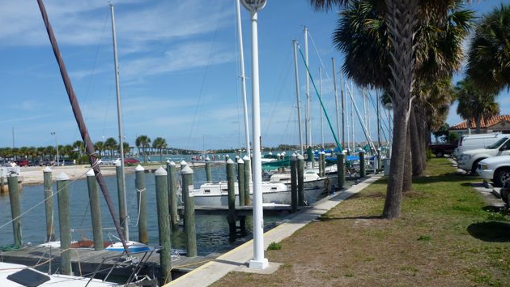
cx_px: 257
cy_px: 161
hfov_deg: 62.6
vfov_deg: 37.7
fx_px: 419
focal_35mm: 31
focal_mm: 4.9
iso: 80
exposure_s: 1/160
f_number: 10
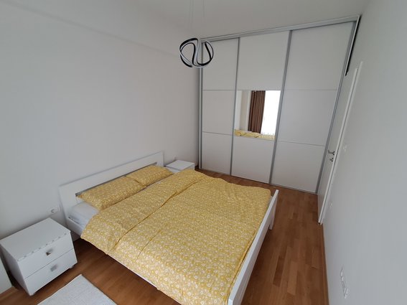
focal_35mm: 16
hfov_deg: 94.5
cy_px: 152
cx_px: 204
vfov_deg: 78.1
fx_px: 188
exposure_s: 1/40
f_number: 2.2
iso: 125
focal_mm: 1.64
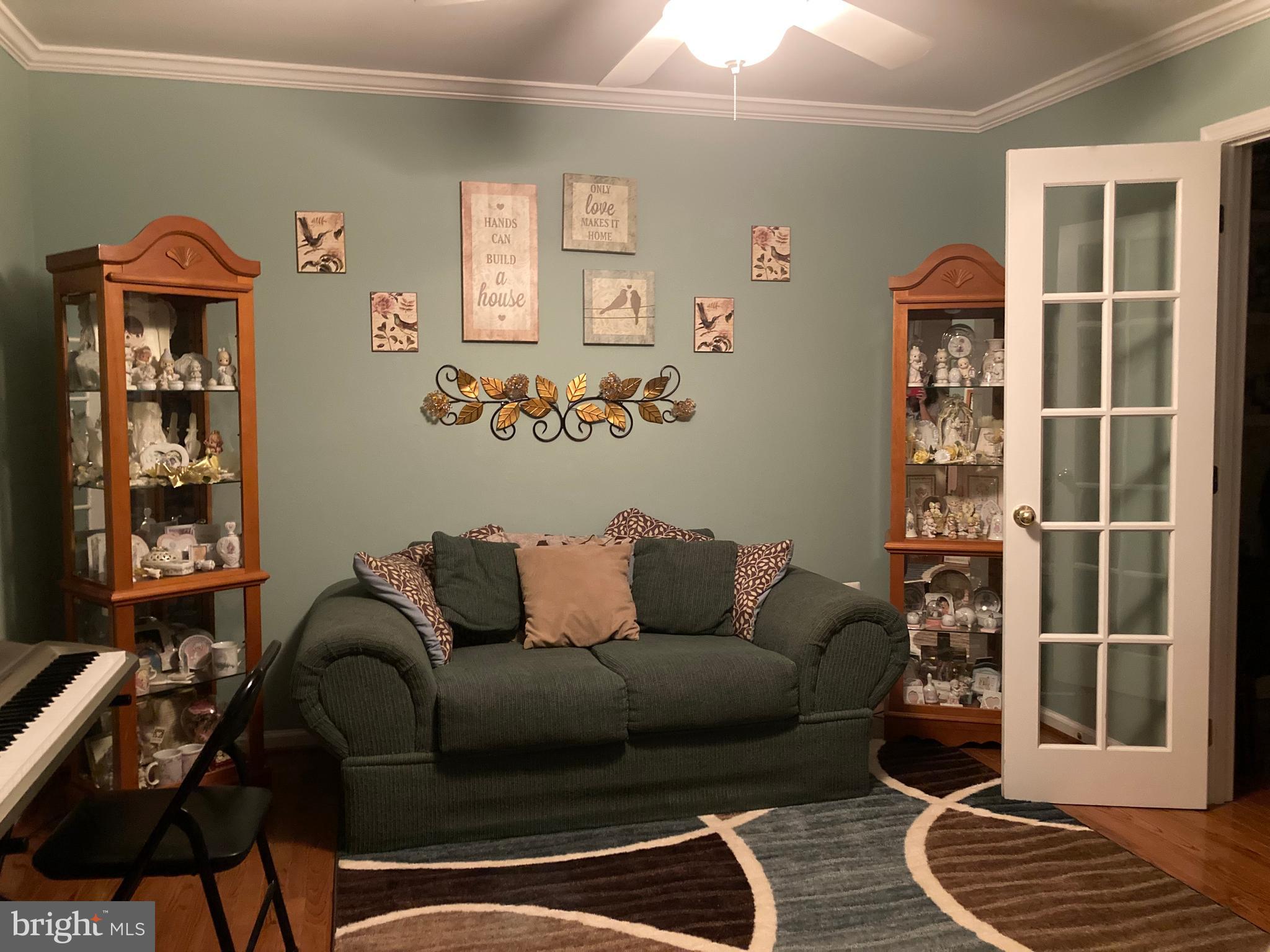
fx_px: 1027
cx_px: 635
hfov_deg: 63.4
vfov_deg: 49.7
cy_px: 476
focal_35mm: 28
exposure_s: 1/24
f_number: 1.8
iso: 640
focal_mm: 3.99
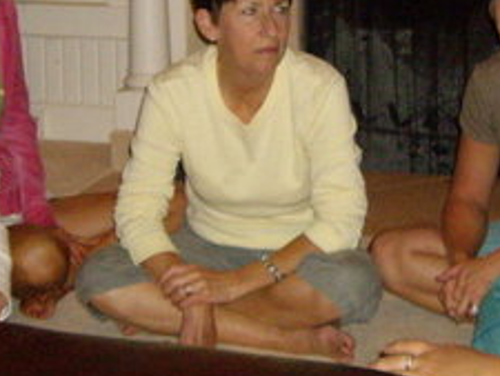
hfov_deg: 18.2
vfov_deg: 13.6
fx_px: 1561
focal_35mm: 108
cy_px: 33
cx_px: 296
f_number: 2.7
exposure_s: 1/40
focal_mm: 6.2
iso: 400
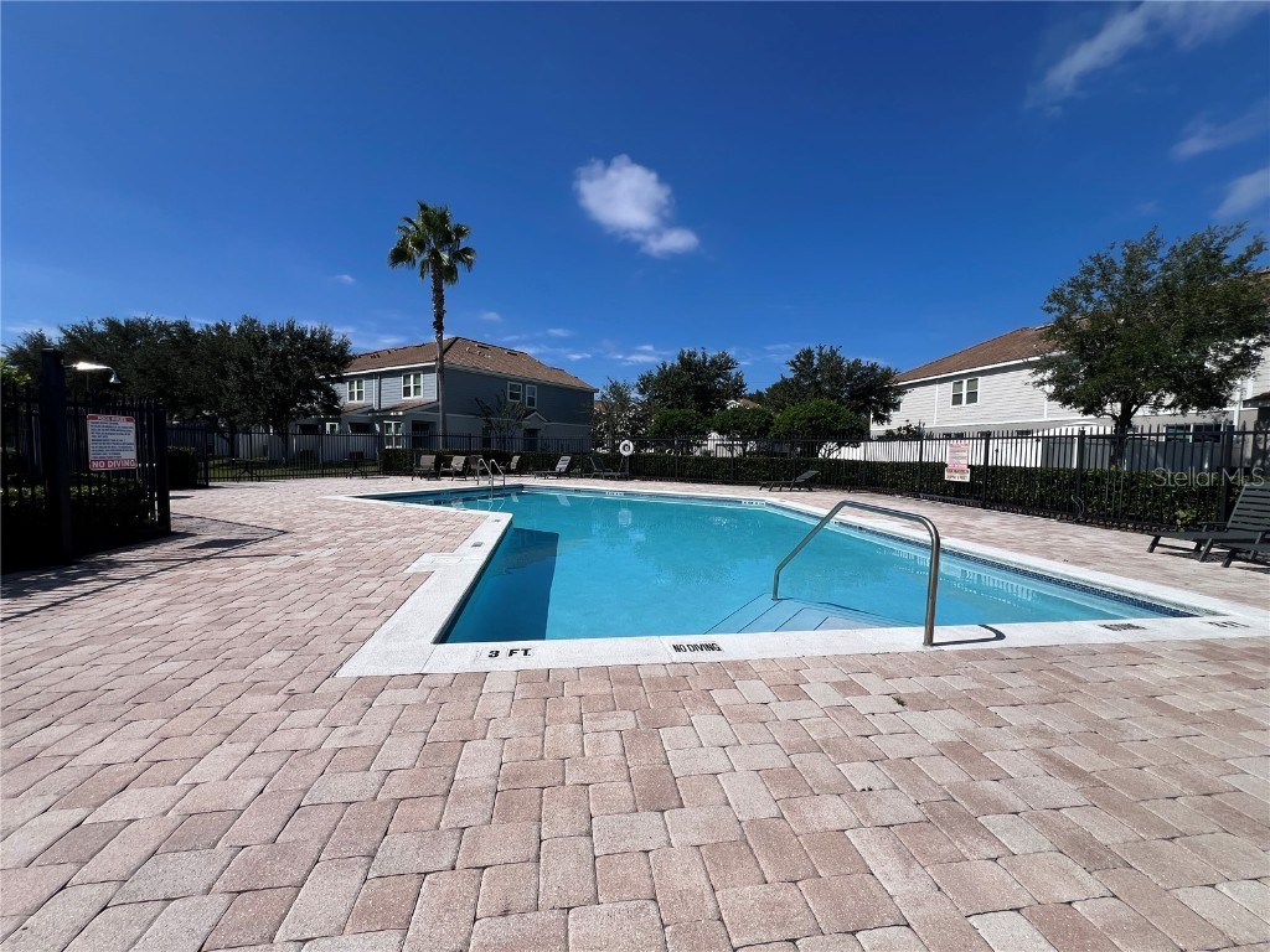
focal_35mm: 13
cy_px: 476
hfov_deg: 106.2
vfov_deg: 89.9
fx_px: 477
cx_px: 635
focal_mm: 1.57
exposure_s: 1/3425
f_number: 1.8
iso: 32
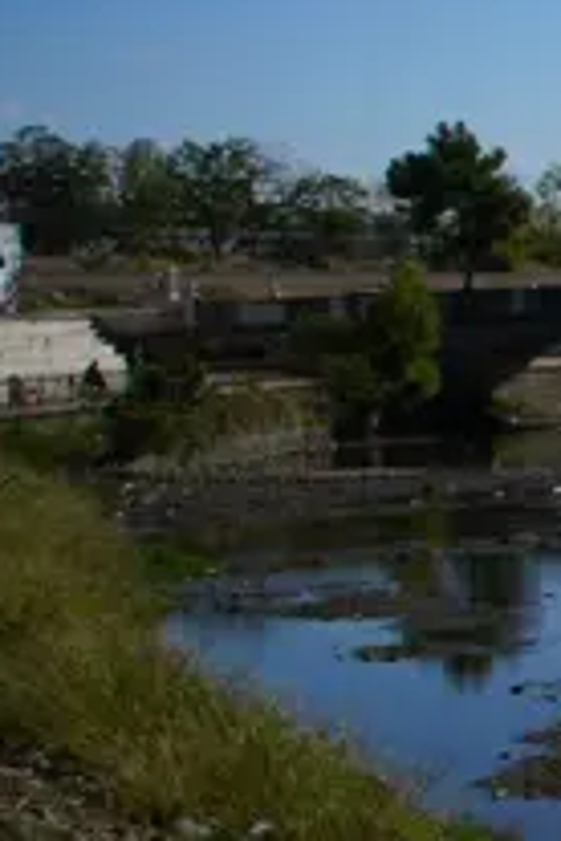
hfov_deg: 9.7
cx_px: 1760
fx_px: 2384
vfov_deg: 20.0
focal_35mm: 102
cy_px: 406
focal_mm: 24
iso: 100
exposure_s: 1/1600
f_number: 5
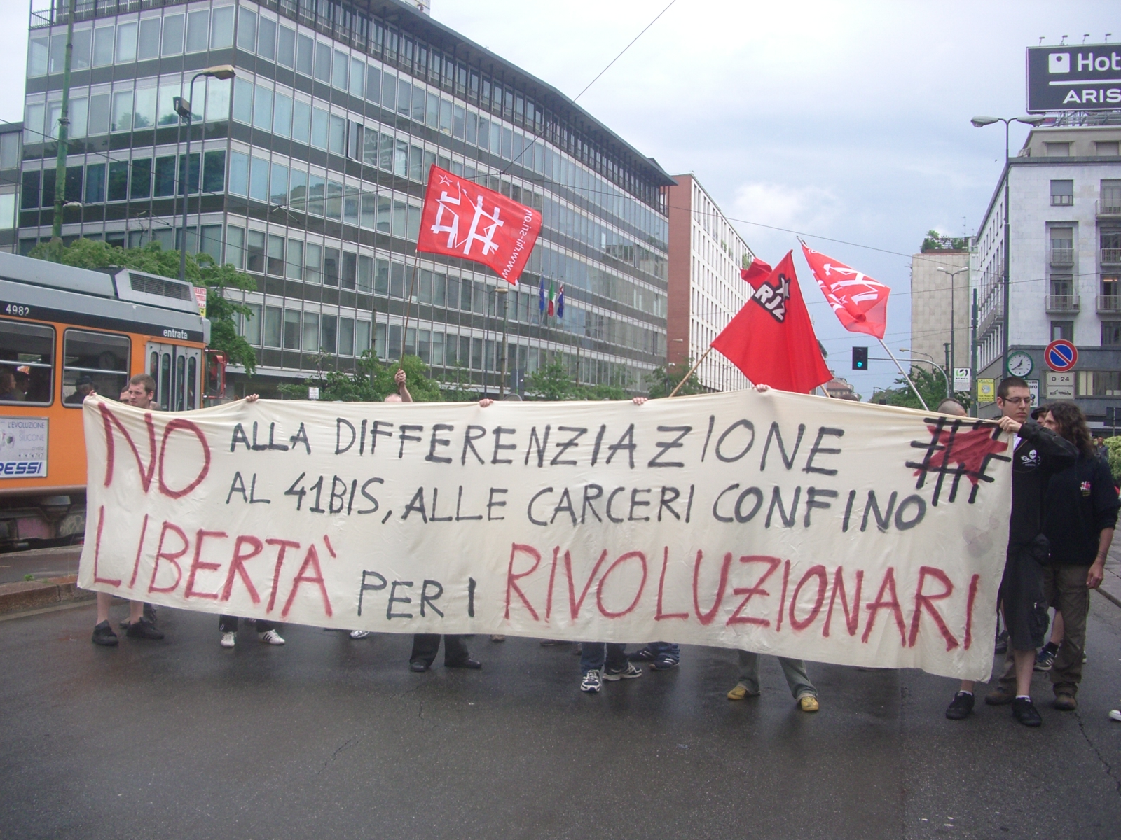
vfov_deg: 40.7
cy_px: 420
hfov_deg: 52.6
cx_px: 560
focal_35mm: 35
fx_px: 1133
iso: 80
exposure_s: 1/640
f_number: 2.6
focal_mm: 5.8
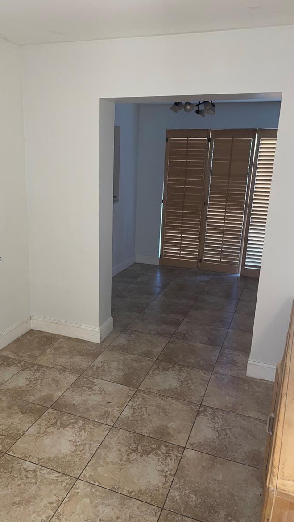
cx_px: 120
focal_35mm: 29
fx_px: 402
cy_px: 259
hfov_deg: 40.0
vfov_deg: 66.1
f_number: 1.6
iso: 40
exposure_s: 1/17
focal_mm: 4.2
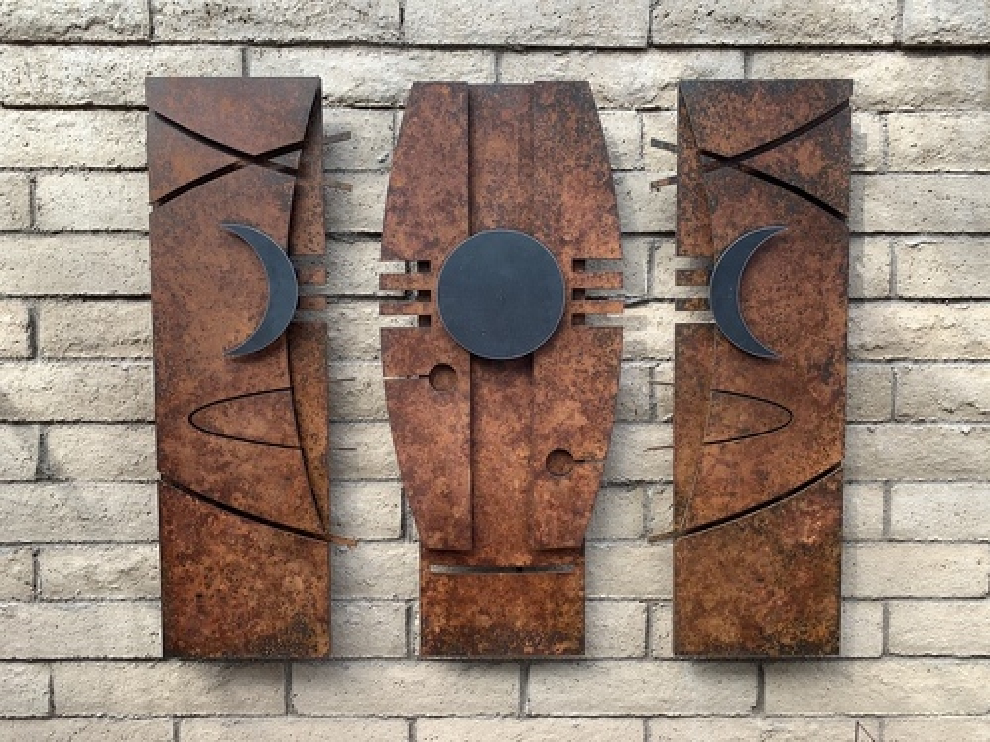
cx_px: 495
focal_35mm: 26
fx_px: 743
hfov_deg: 67.3
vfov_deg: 53.0
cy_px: 371
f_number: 1.8
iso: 25
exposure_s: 1/122
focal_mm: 4.25
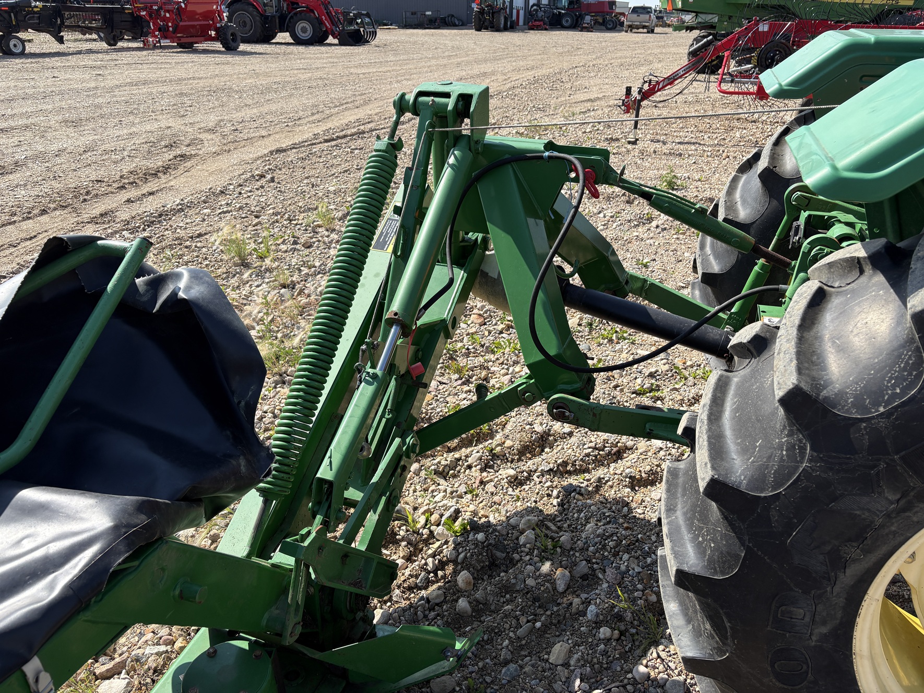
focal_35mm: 26
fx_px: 694
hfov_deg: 67.3
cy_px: 346
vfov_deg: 53.1
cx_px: 462
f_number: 1.6
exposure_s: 1/2012
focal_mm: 5.96
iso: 50
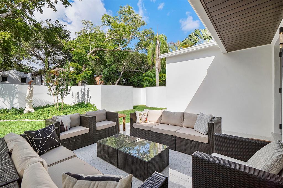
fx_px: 118
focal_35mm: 15
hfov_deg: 100.4
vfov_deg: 77.3
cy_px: 94
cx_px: 142
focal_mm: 10
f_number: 11
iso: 100
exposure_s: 1/125
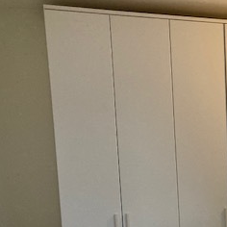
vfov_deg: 24.7
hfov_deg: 23.4
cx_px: 276
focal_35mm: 67
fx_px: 497
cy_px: 221
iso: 320
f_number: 1.8
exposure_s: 1/60
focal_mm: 3.99
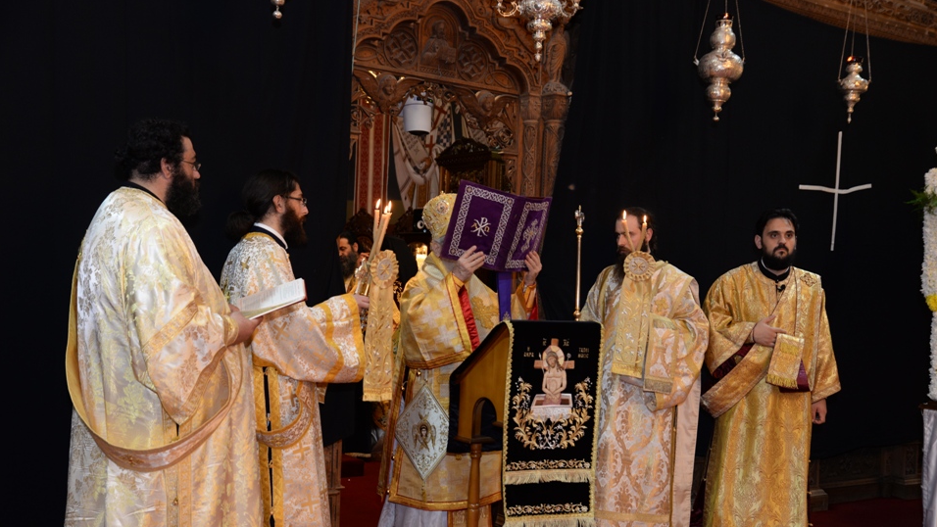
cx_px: 468
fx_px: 994
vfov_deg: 29.7
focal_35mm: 40
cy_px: 308
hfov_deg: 50.5
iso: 500
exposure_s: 1/40
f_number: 4.5
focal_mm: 38
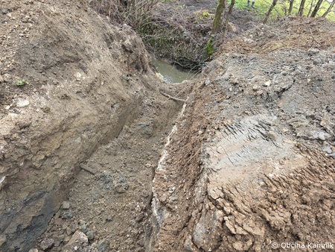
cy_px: 126
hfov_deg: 73.9
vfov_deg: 58.9
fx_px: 223
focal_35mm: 23
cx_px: 168
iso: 80
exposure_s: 1/180
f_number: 1.7
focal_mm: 6.3
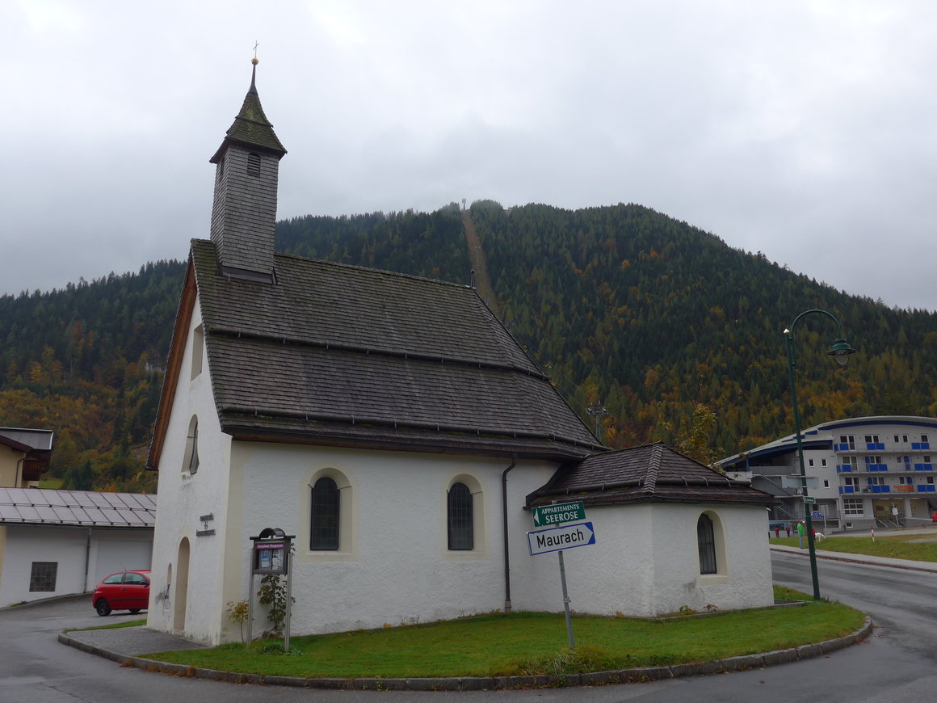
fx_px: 812
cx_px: 459
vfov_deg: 46.8
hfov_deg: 60.0
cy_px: 357
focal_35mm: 30
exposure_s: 1/125
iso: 80
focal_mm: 6
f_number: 2.8
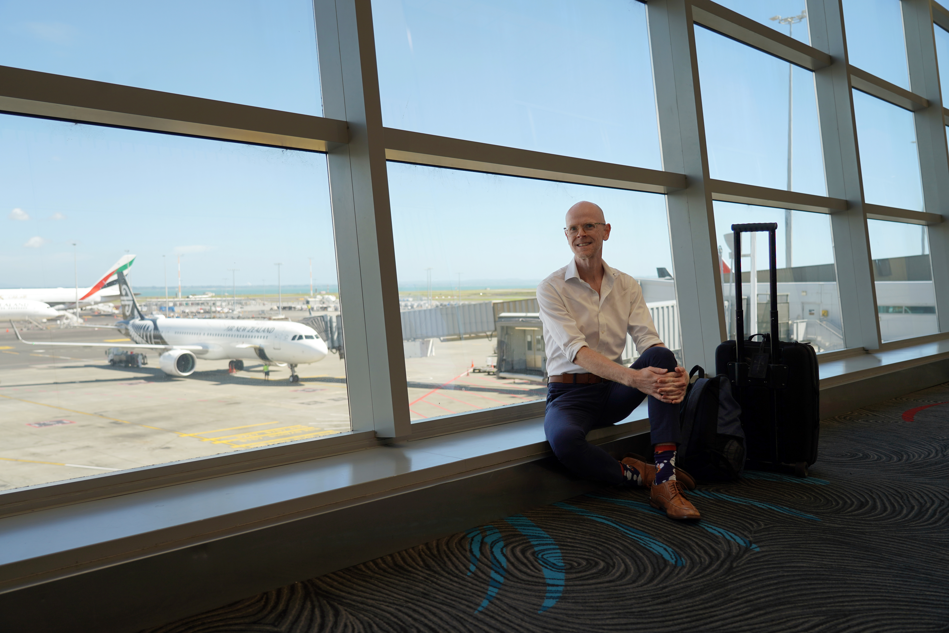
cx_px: 474
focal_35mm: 31
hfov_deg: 60.3
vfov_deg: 42.3
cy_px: 316
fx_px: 817
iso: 100
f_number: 4
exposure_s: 1/200
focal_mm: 31
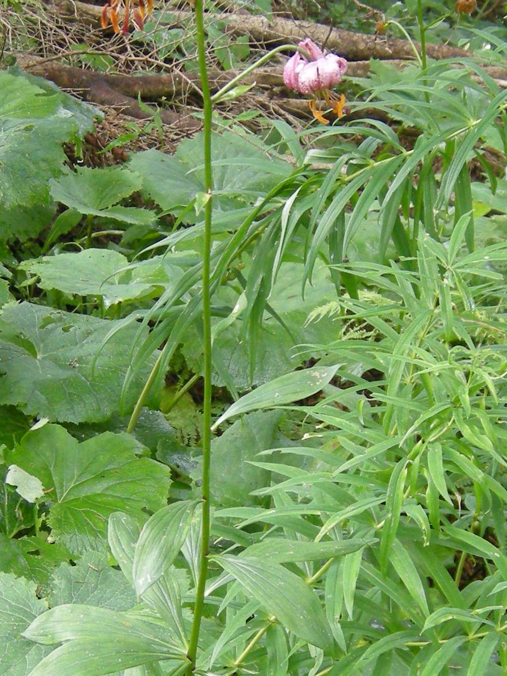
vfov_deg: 18.3
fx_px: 2090
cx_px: 185
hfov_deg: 13.8
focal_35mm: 107
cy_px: 511
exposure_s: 1/51.5
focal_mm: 7.5
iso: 167
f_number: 2.7
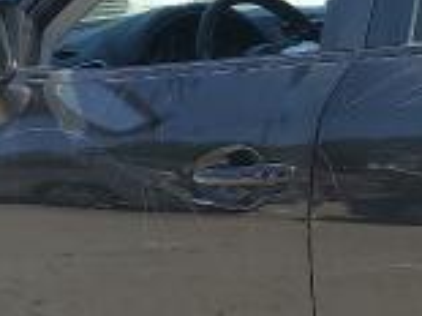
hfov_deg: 13.7
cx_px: 672
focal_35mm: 134
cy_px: 264
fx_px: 1632
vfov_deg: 11.0
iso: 50
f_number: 1.5
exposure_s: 1/2000
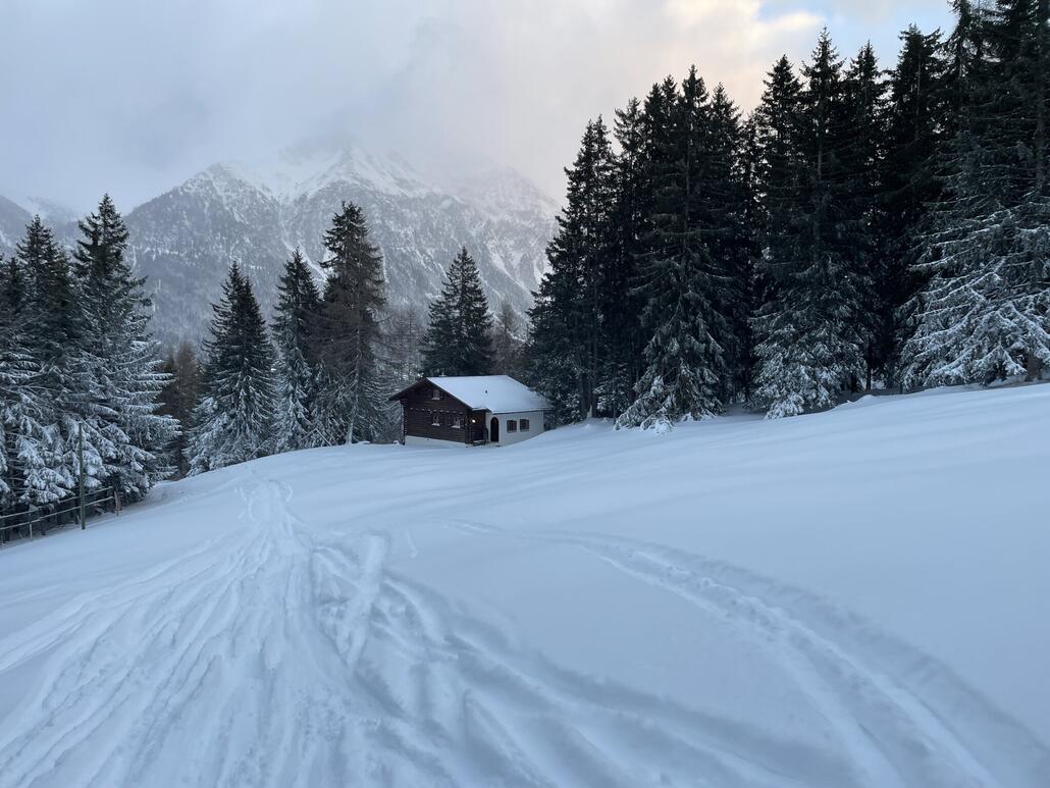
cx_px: 525
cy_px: 394
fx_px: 789
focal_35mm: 26
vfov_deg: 53.1
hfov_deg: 67.3
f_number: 1.6
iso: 32
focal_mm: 4.2
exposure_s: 1/177
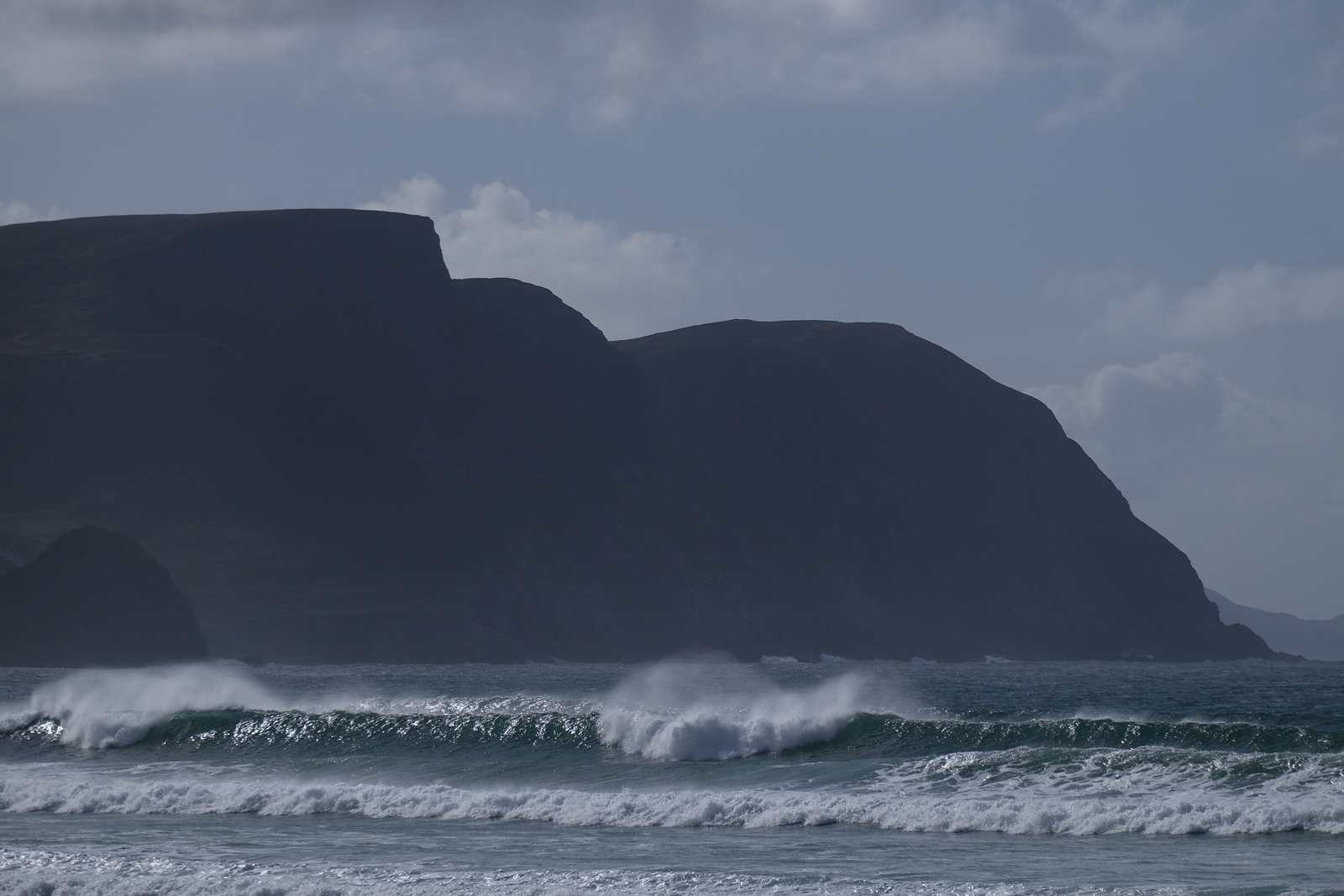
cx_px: 672
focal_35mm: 192
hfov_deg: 10.7
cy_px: 448
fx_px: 7168
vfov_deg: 7.2
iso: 400
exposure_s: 1/7500
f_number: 5.8
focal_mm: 127.9
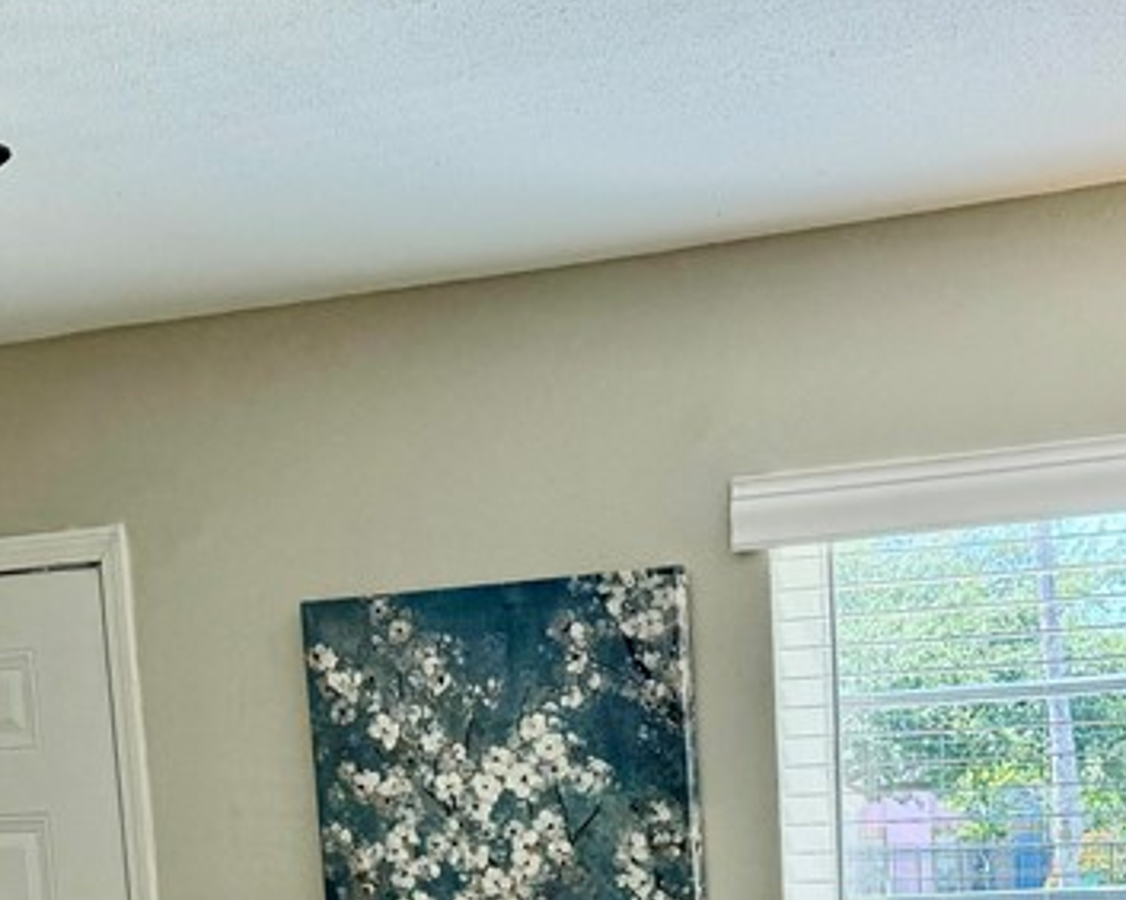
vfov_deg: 20.7
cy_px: 1136
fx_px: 2265
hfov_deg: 27.7
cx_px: 785
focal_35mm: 68
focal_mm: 6.76
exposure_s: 1/189
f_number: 1.78
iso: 80
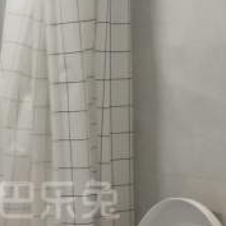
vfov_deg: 14.4
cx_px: 18
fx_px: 886
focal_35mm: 120
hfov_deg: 14.4
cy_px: 186
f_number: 1.8
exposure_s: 1/50
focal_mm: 3.95
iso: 423
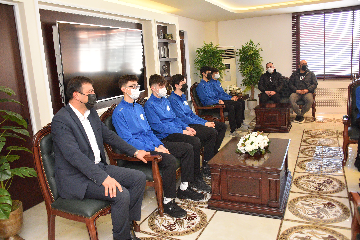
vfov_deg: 46.4
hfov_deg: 65.5
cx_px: 180
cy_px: 120
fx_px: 280
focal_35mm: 28
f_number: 7.1
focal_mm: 28
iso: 5000
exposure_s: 1/125
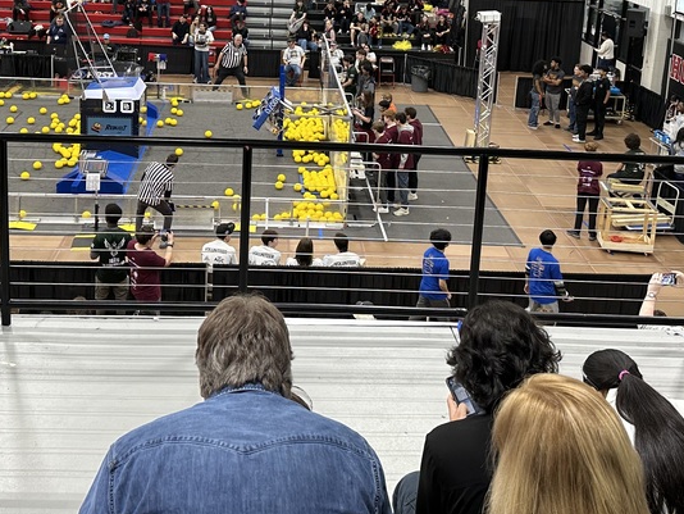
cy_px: 72
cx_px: 306
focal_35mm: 46
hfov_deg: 41.2
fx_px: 909
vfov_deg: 30.4
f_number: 1.78
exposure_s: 1/120
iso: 125
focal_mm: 6.86
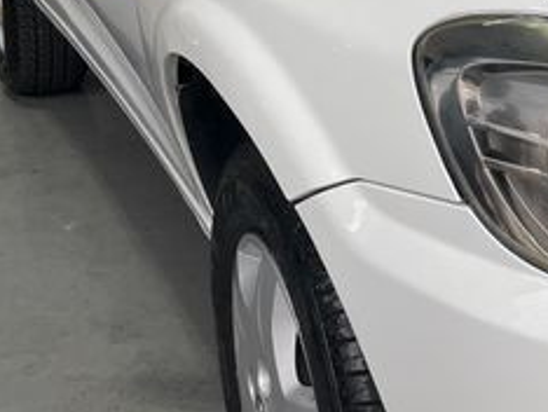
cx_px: 775
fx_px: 1426
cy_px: 119
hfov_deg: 19.5
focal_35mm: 90
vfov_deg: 16.4
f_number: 1.6
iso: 32
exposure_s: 1/120
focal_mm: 4.2
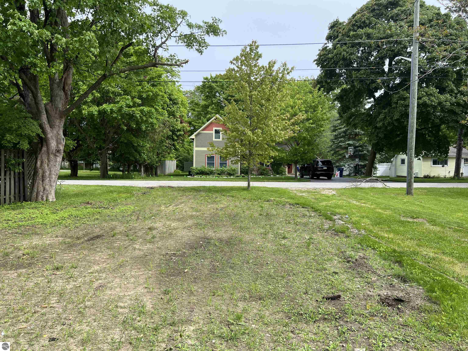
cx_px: 234
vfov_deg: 53.1
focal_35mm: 26
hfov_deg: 67.3
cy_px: 176
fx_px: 352
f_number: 1.5
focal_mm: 5.7
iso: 50
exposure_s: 1/1295
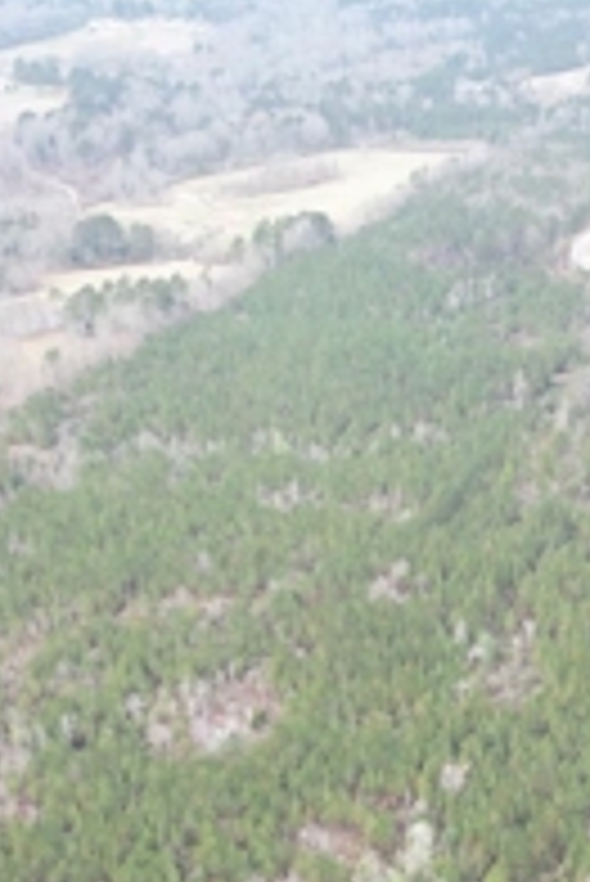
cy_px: 644
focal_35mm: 51
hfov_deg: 26.4
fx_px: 1251
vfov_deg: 38.0
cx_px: 387
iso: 100
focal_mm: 6.72
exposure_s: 1/120
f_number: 1.7
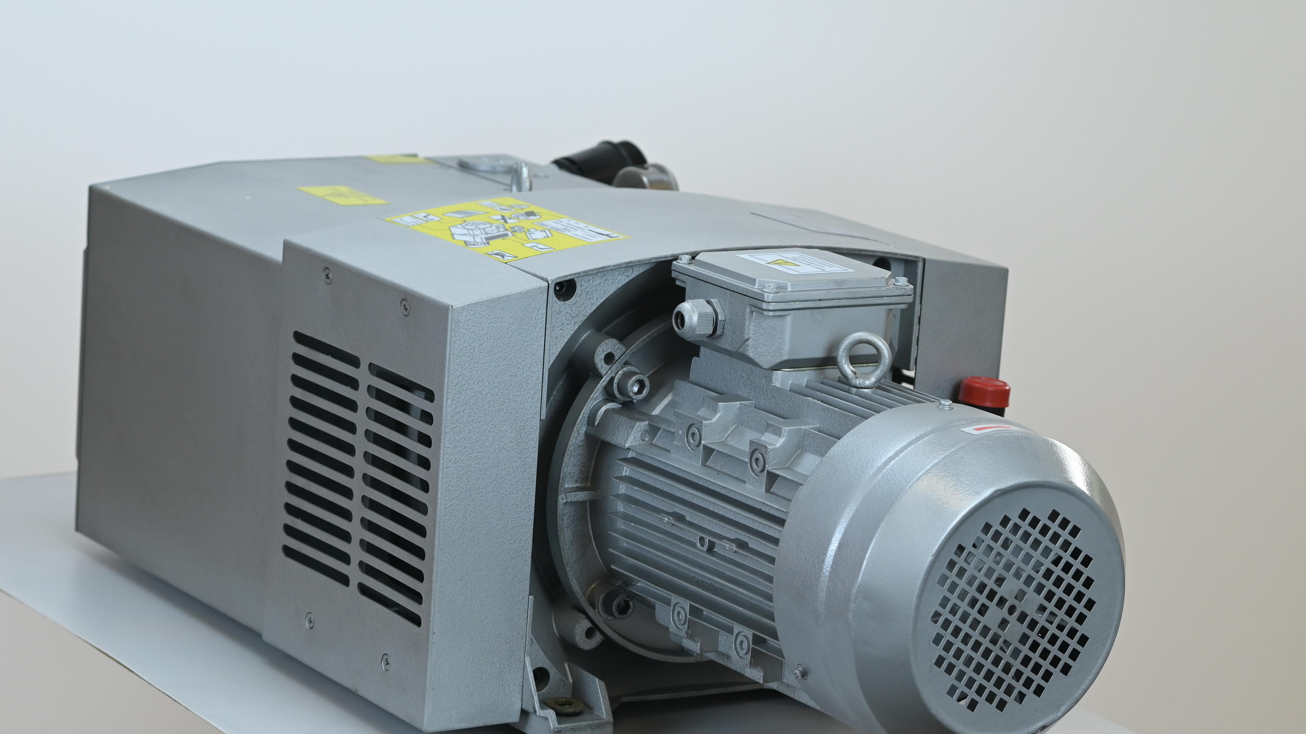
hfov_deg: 18.8
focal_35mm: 114
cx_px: 608
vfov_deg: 10.6
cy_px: 400
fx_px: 3948
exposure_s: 1/200
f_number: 5
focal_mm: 85
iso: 1250
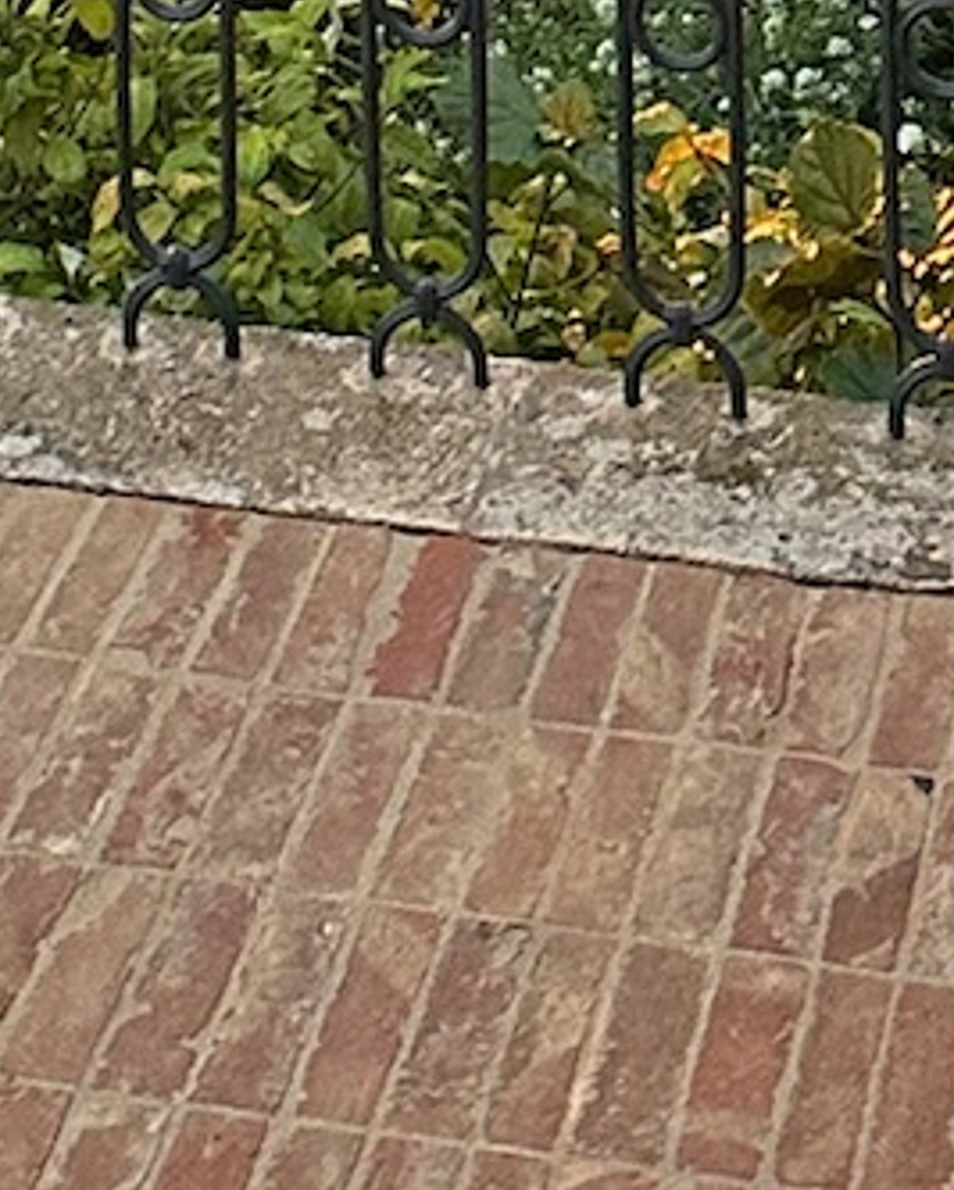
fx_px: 5075
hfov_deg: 10.7
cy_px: -2183
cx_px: 289
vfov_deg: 10.3
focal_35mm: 144
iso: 250
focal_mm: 6.86
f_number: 1.78
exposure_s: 1/121
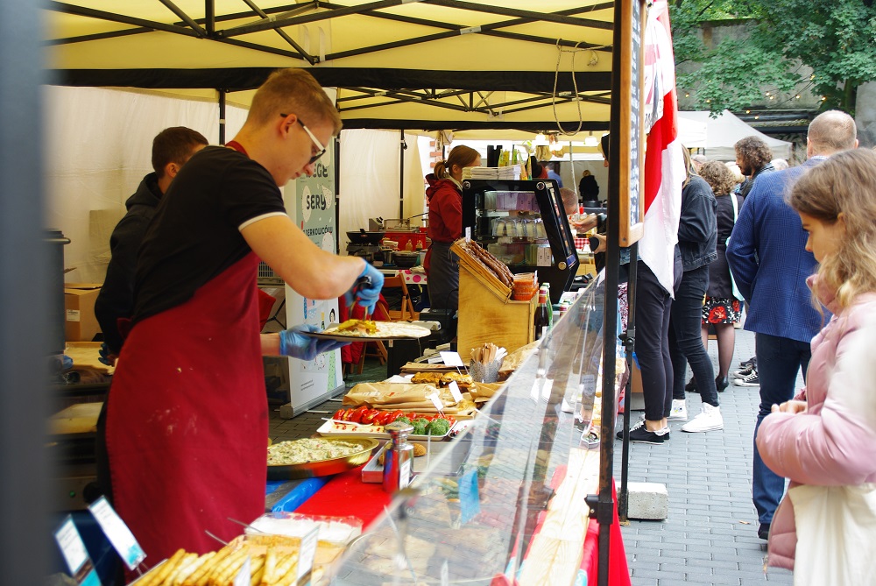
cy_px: 293
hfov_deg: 46.4
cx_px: 438
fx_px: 1023
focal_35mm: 42
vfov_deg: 32.0
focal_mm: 28
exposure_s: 1/30
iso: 100
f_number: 5.6
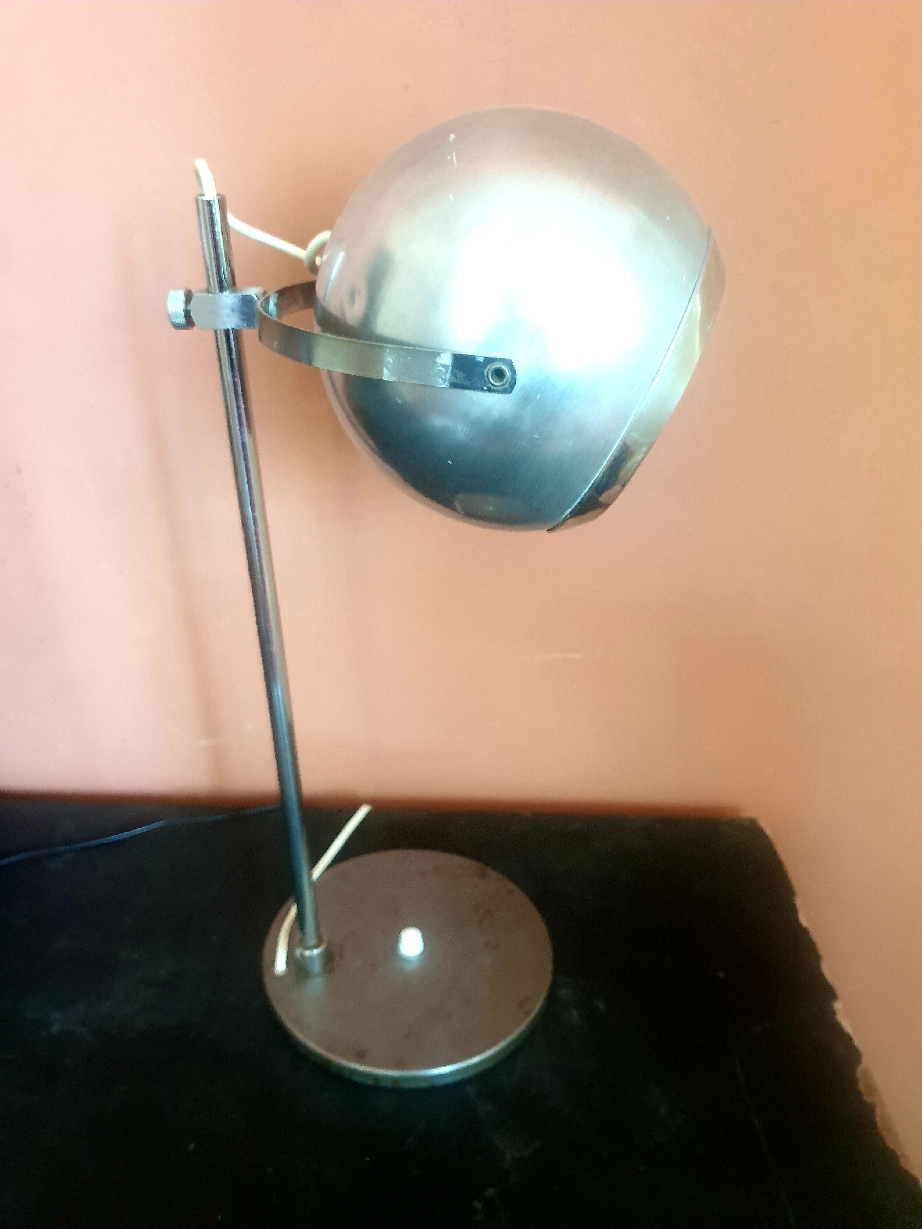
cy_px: 614
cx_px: 461
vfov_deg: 67.3
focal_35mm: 26
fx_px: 923
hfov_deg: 53.1
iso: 250
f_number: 1.5
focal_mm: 4.3
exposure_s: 1/22
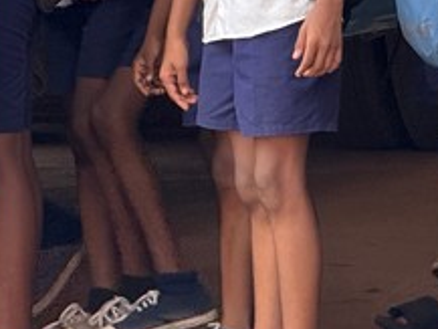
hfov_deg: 4.2
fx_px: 5950
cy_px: -264
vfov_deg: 3.2
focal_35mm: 470
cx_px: 293
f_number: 2.8
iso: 64
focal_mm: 15.66
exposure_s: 1/171
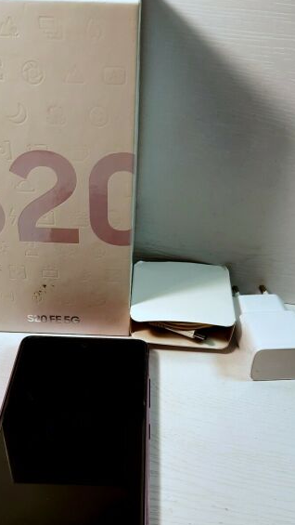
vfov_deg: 53.5
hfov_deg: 32.0
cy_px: 322
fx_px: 514
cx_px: 128
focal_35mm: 37
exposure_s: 1/100
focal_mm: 4.6
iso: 32
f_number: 2
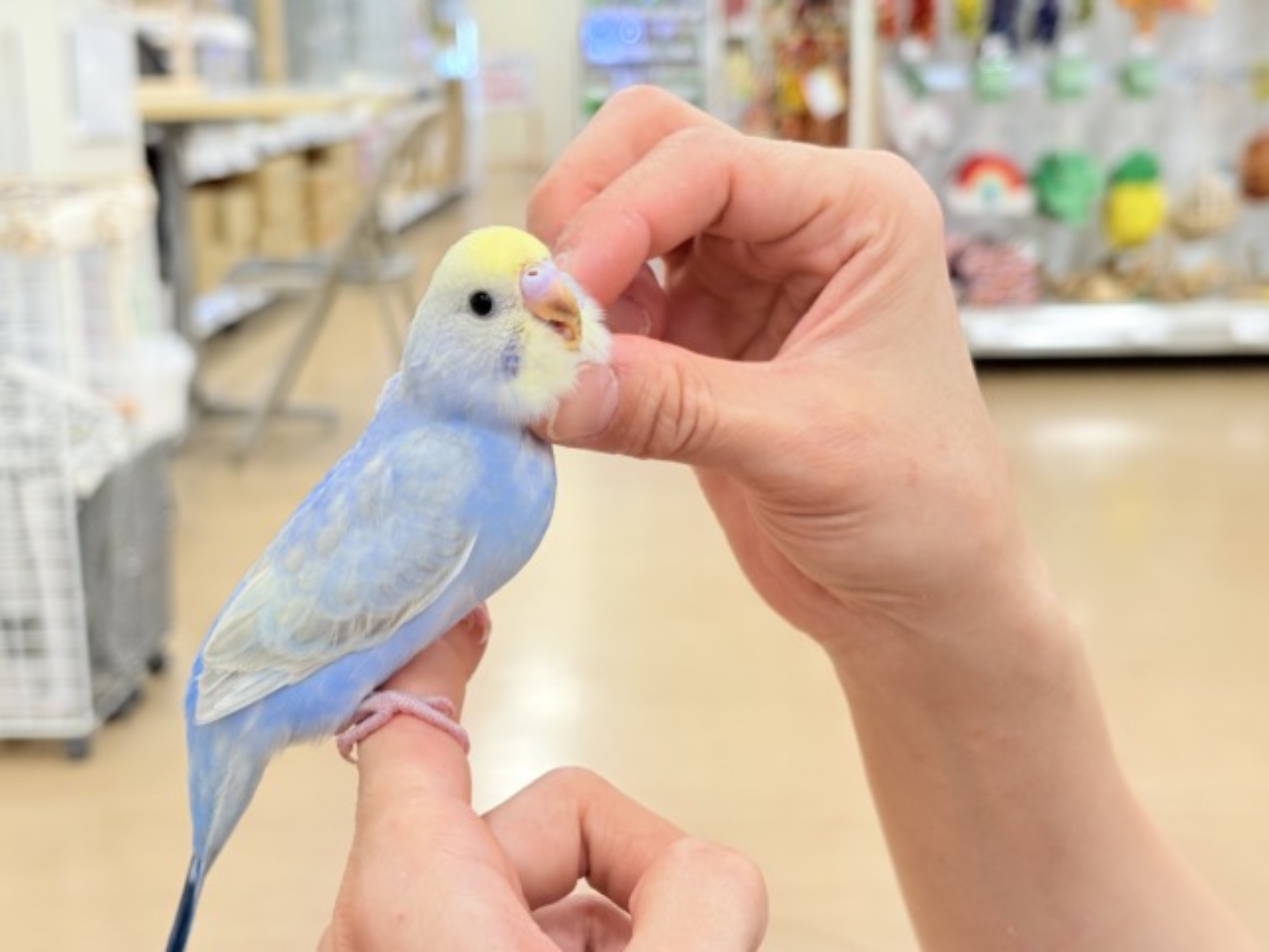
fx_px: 1906
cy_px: 476
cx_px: 634
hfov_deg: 36.8
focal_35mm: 52
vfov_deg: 28.0
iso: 50
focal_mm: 5.96
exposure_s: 1/50
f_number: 1.6
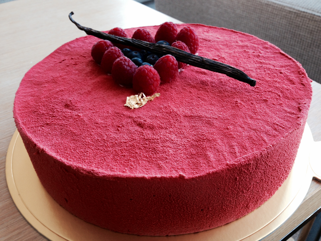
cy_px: 120
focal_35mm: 35
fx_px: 325
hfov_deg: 52.6
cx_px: 160
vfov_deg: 40.7
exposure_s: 1/20
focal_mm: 4.28
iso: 64
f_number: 2.4
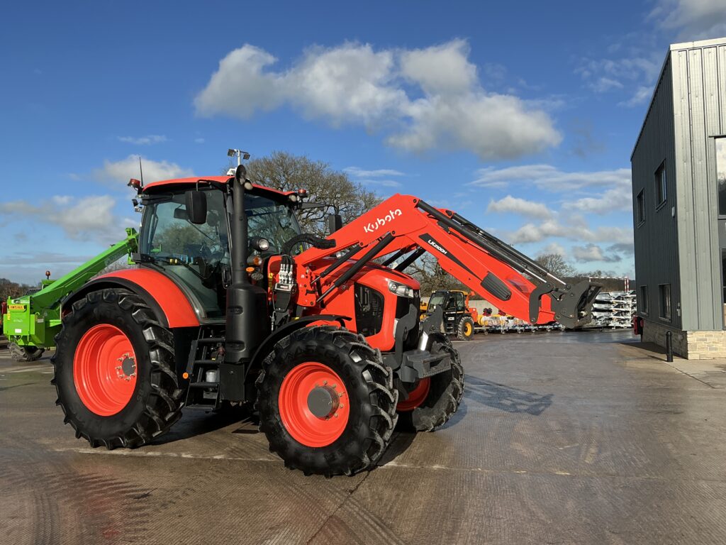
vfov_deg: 49.7
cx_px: 363
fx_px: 587
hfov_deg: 63.4
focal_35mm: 28
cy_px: 272
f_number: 1.8
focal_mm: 3
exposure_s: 1/1984
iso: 25
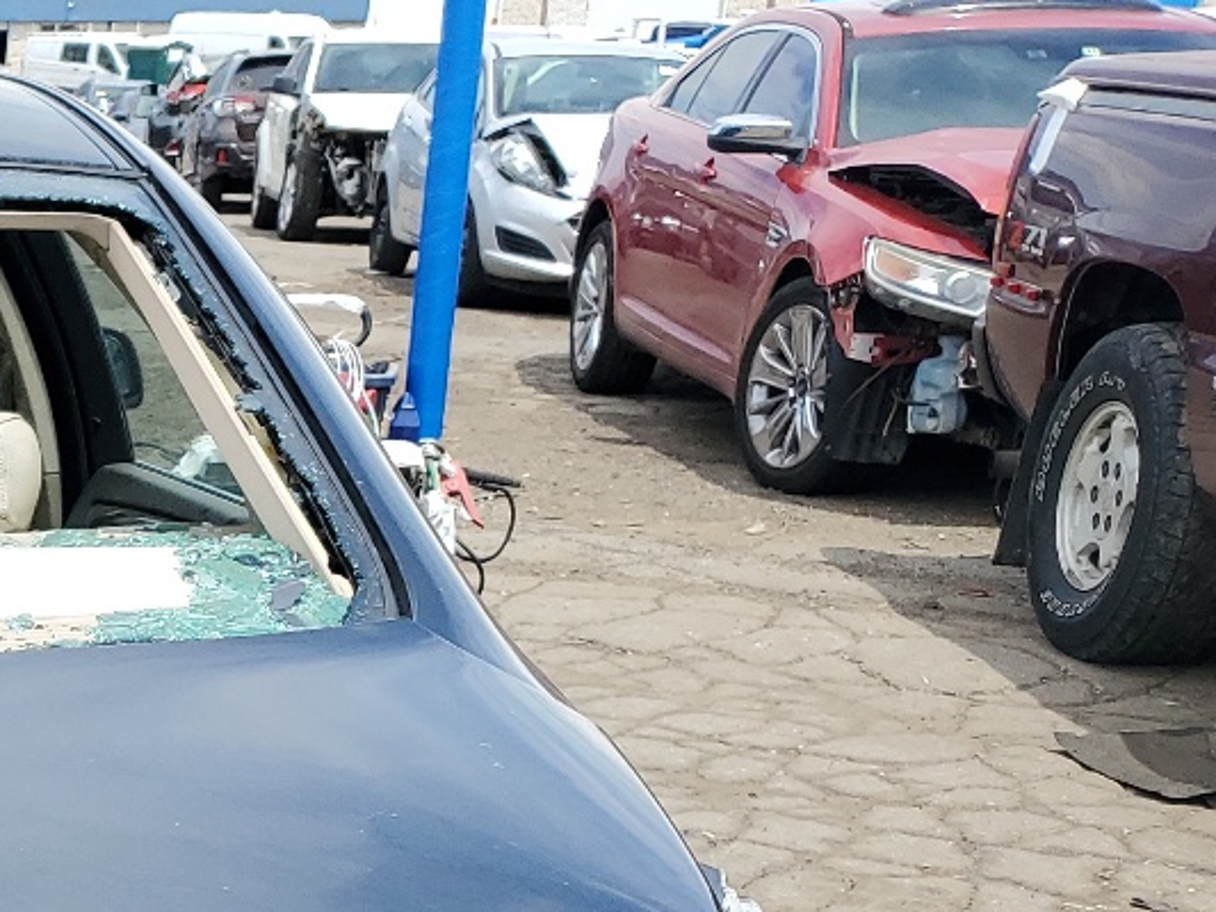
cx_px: -564
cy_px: 1170
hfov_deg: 21.4
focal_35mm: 78
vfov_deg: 17.8
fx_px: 2741
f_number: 1.5
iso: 50
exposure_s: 1/2000
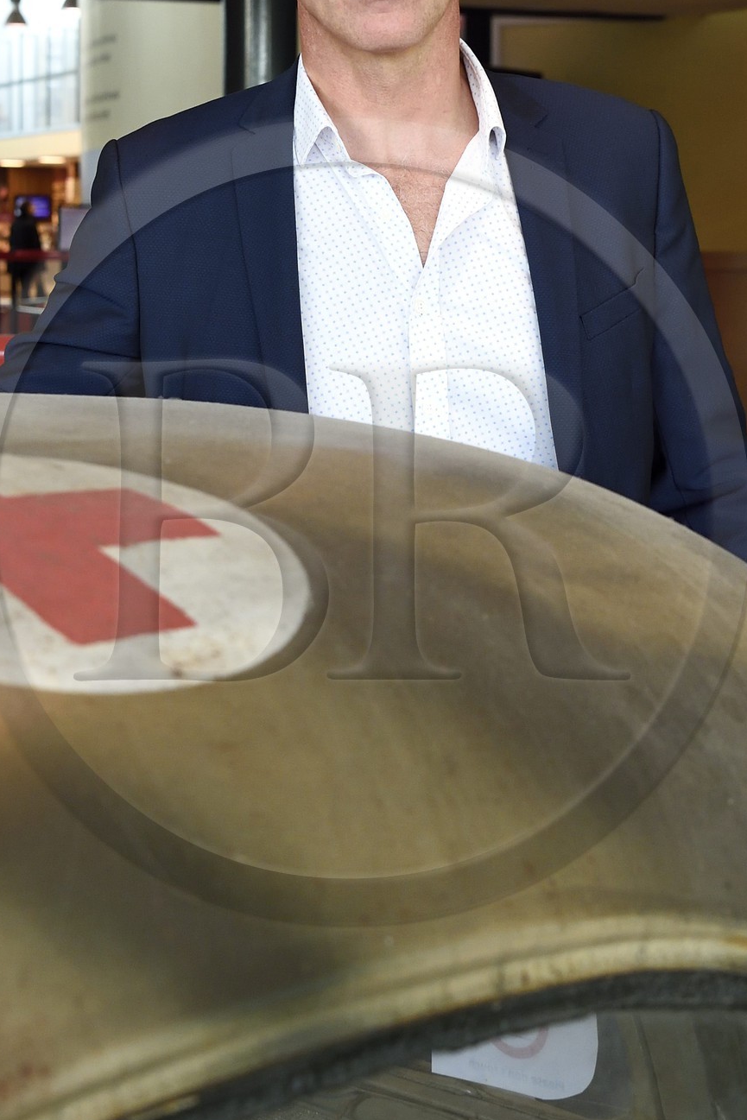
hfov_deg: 18.4
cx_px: 349
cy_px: 522
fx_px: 2302
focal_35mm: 74
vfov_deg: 27.3
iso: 1600
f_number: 7.1
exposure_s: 1/100
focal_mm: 40
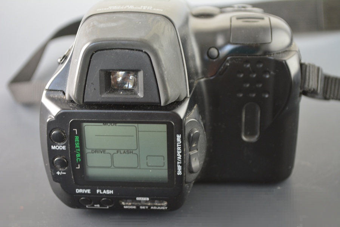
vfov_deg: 18.9
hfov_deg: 28.1
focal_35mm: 72
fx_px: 680
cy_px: 114
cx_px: 170
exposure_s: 1/60
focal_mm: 48
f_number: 5.3
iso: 720
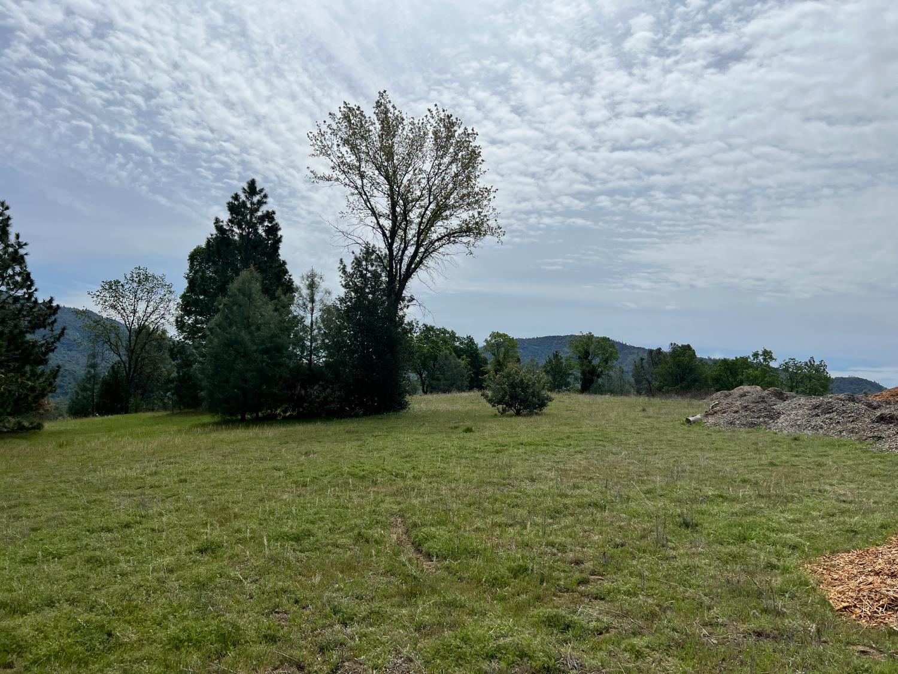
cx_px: 449
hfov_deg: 67.3
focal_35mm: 26
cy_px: 337
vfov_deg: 53.1
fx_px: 674
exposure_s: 1/14286
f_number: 1.5
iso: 50
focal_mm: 5.7
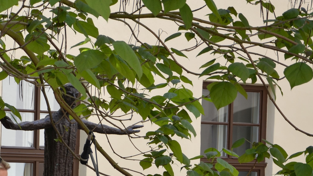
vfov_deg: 6.7
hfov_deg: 11.9
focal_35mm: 179
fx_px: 1486
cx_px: -6
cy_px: 215
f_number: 5.6
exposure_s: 1/125
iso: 100
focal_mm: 50
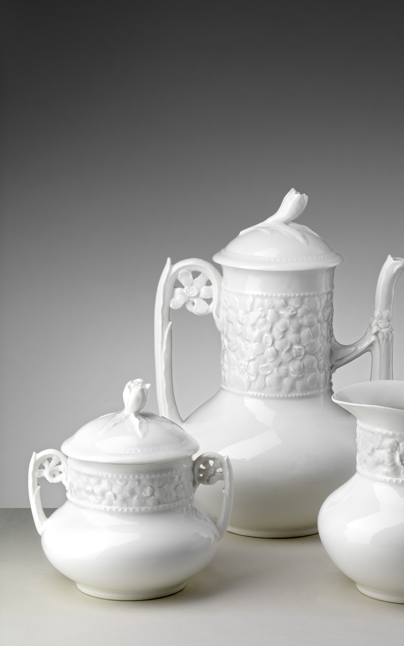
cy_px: 290
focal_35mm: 102
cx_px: 276
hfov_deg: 12.8
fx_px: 1797
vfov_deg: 20.4
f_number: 11
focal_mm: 120
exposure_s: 1/125
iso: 50
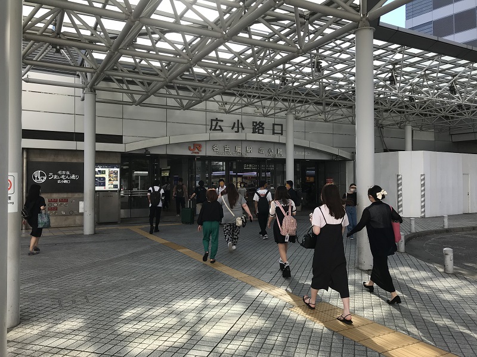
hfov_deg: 63.4
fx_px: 386
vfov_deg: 49.7
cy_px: 178
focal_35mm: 28
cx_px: 238
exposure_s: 1/894
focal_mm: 3.99
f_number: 1.8
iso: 20
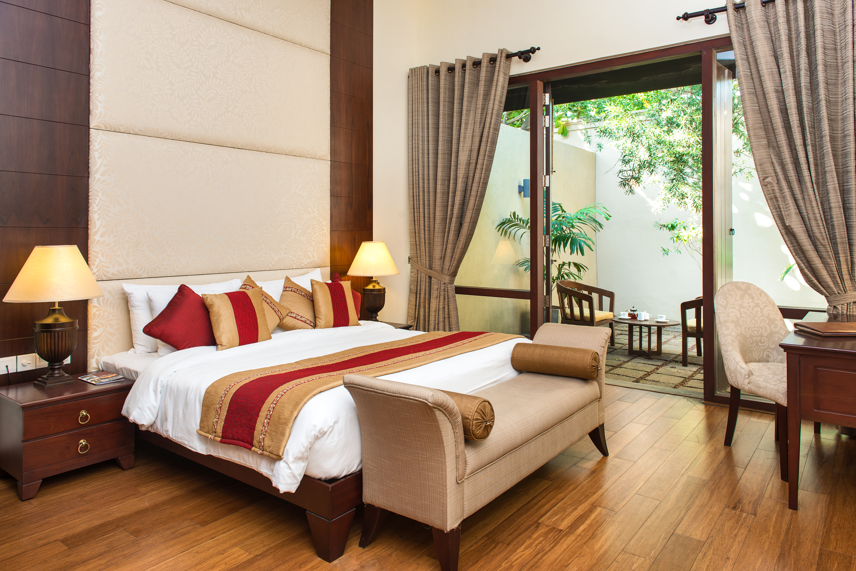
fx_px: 571
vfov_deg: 53.2
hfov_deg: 73.7
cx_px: 428
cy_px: 286
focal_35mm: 24
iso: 400
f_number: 8
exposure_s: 1/8
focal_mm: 24
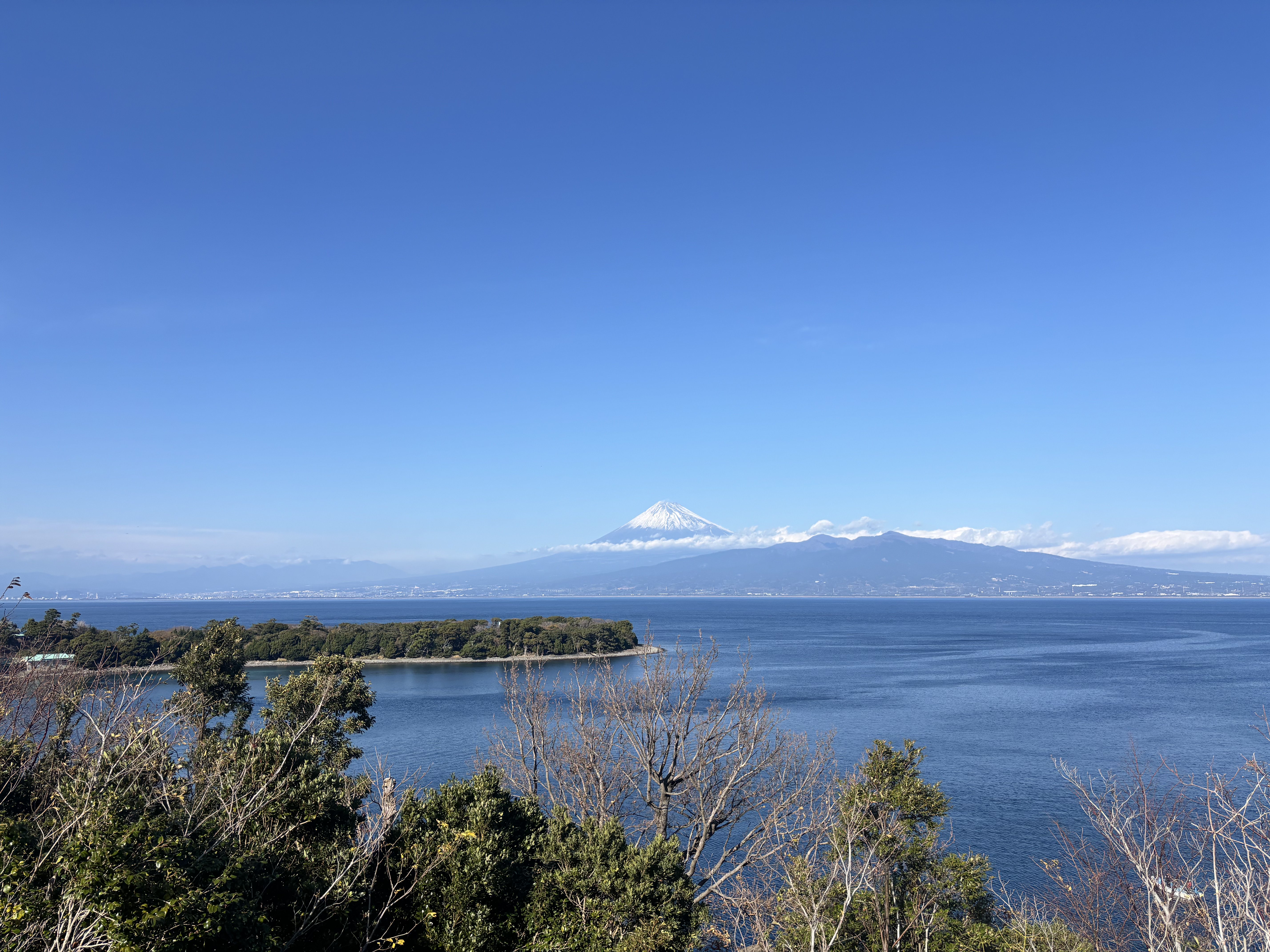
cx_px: 635
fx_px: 954
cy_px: 476
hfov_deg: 67.3
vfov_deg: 53.1
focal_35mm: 26
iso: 50
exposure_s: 1/4082
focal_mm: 5.96
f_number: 1.6
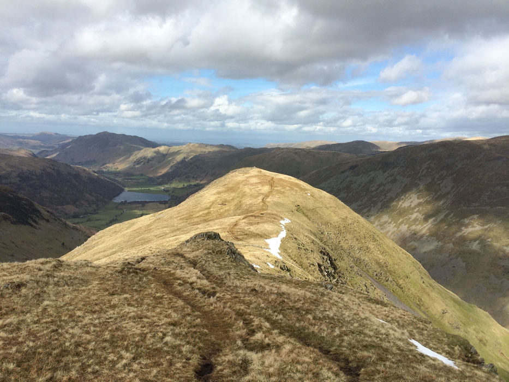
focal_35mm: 29
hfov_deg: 61.7
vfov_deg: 48.2
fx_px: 426
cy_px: 191
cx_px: 254
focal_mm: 4.15
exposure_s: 1/2564
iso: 32
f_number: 2.2
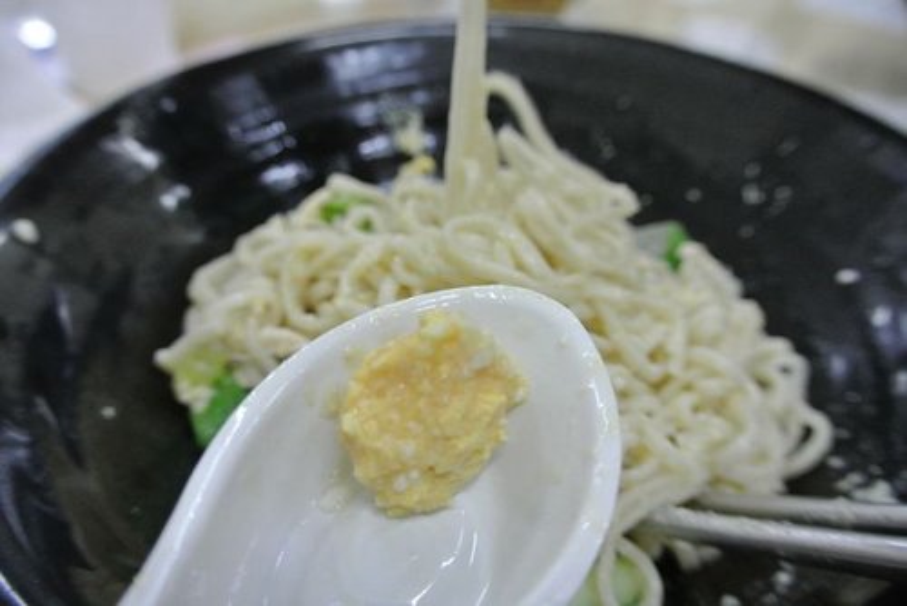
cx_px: 454
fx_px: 681
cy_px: 303
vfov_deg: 48.0
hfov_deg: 67.4
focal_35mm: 27
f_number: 3.5
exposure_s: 1/125
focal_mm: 10
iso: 1600
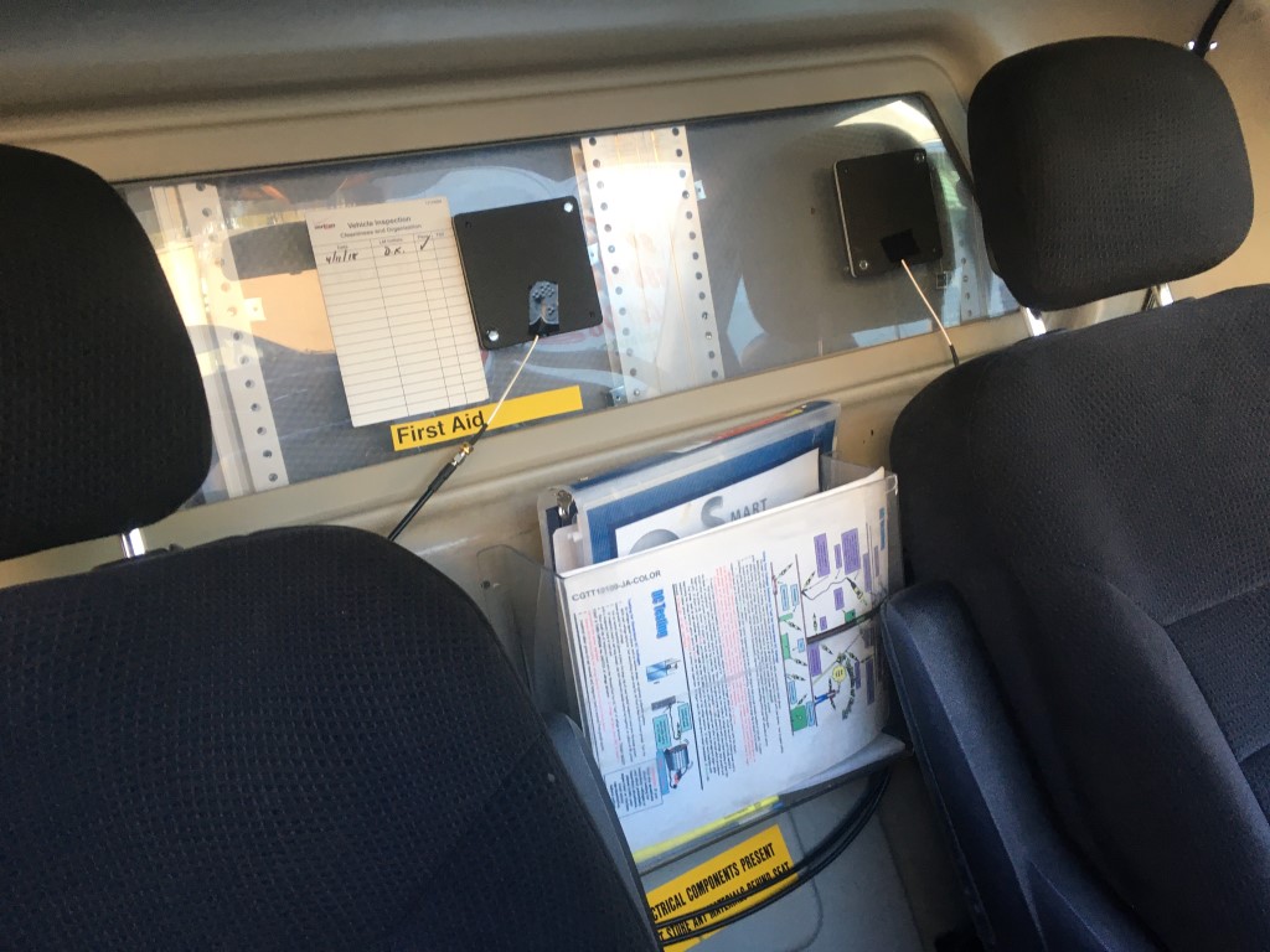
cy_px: 476
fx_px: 1064
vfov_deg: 48.2
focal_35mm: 29
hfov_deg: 61.7
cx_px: 635
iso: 25
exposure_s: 1/30
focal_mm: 4.15
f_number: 2.2
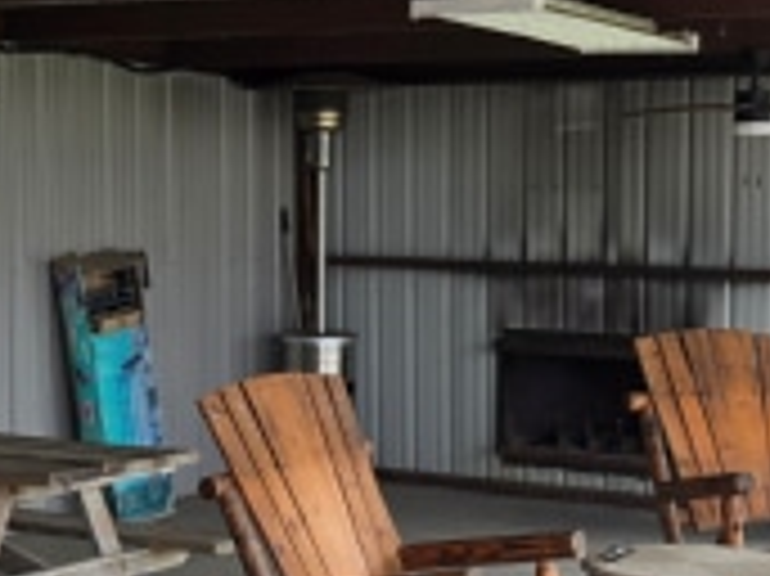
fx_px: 1912
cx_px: 437
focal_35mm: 86
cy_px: 400
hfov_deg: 22.8
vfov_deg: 17.1
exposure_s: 1/180
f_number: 1.8
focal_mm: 5.4
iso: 40
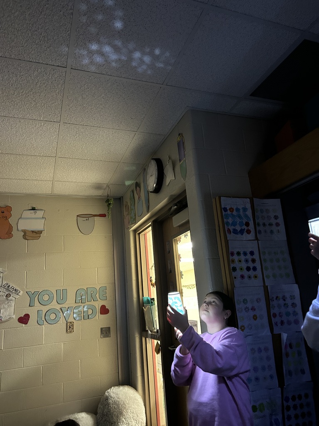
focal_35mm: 26
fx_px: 319
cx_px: 160
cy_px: 213
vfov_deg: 67.3
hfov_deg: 53.1
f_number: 1.5
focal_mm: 5.7
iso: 640
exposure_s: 1/30
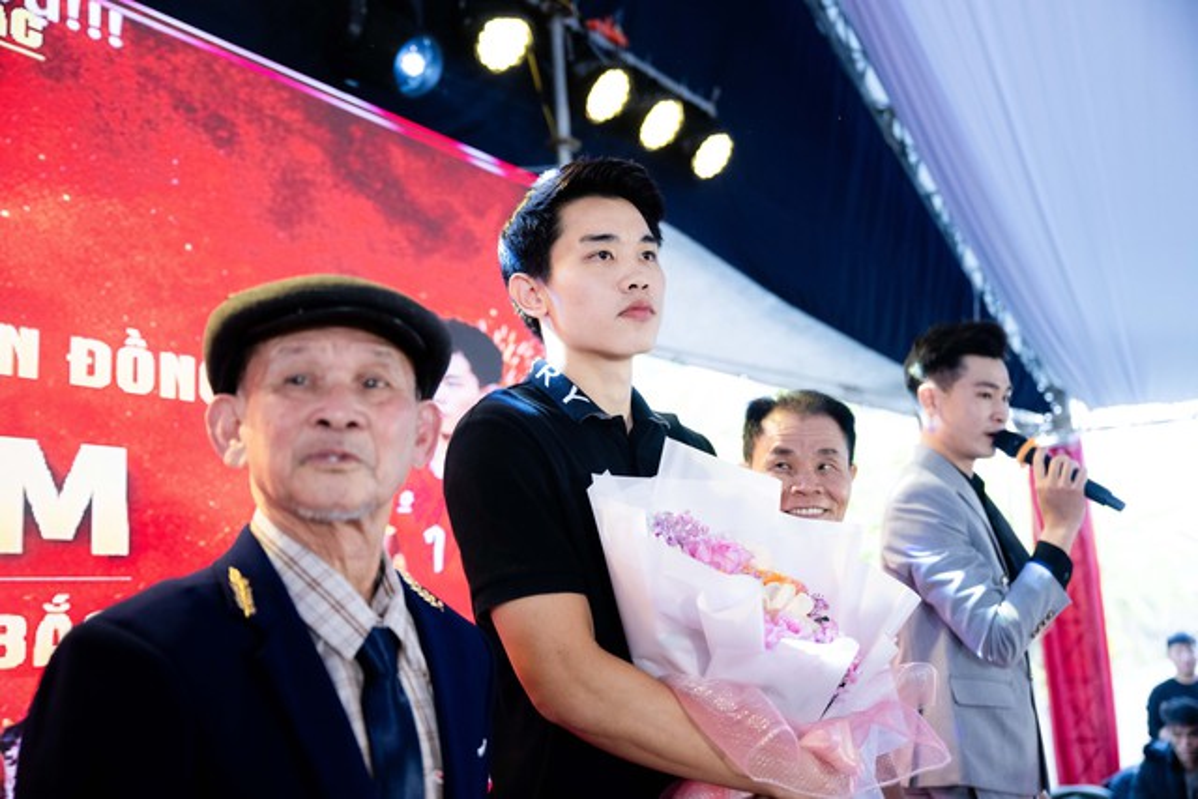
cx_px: 599
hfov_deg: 53.1
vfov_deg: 36.9
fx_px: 1198
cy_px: 400
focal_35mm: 36
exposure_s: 1/500
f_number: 2.8
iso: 1600
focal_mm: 36
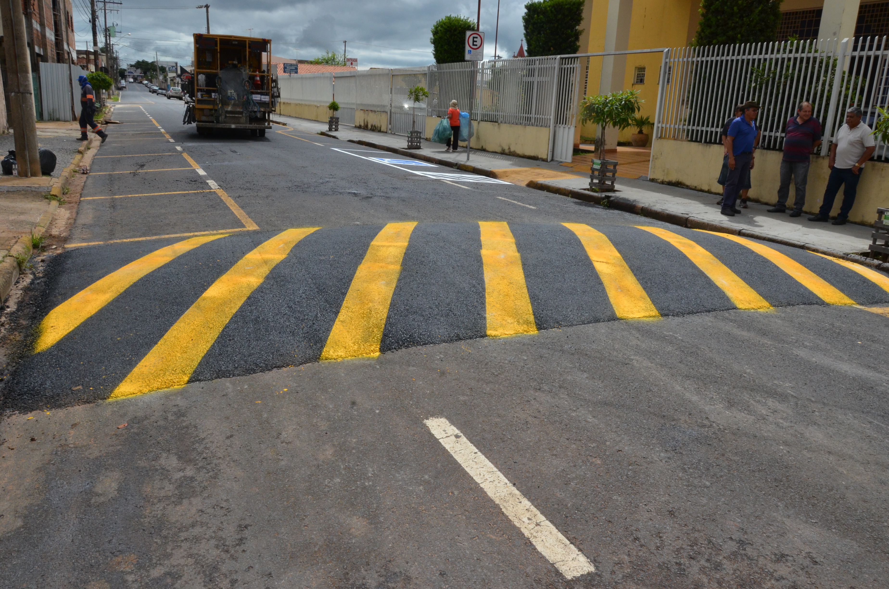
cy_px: 294
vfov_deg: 47.7
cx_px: 444
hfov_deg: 67.5
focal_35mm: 27
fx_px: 665
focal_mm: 18
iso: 800
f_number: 14
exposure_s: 1/800
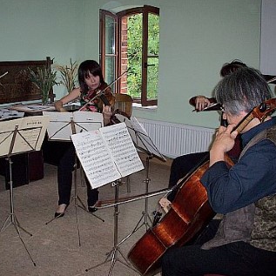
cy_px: 138
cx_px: 102
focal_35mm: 44
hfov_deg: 38.1
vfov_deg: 38.3
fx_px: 397
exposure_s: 1/64
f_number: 2.8
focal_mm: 6.2
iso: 80
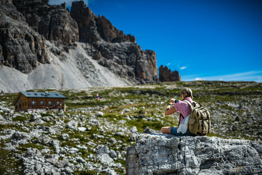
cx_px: 131
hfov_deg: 38.2
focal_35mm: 52
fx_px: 378
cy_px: 88
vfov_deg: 26.0
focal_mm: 35
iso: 100
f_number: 1.8
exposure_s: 1/6400
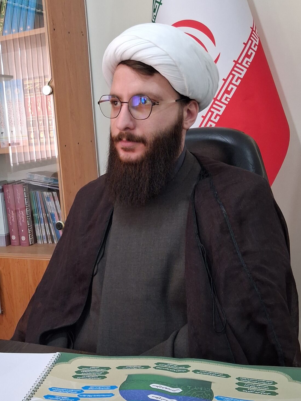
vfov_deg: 40.4
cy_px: 190
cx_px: 53
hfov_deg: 30.0
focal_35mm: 47
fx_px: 545
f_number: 1.8
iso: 400
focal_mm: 4
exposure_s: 1/50
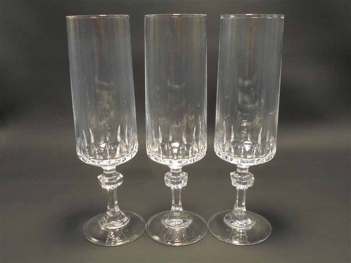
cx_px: 176
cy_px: 132
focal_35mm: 34
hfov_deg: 54.0
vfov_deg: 41.8
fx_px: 345
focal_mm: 6.1
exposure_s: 1/30
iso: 200
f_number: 4
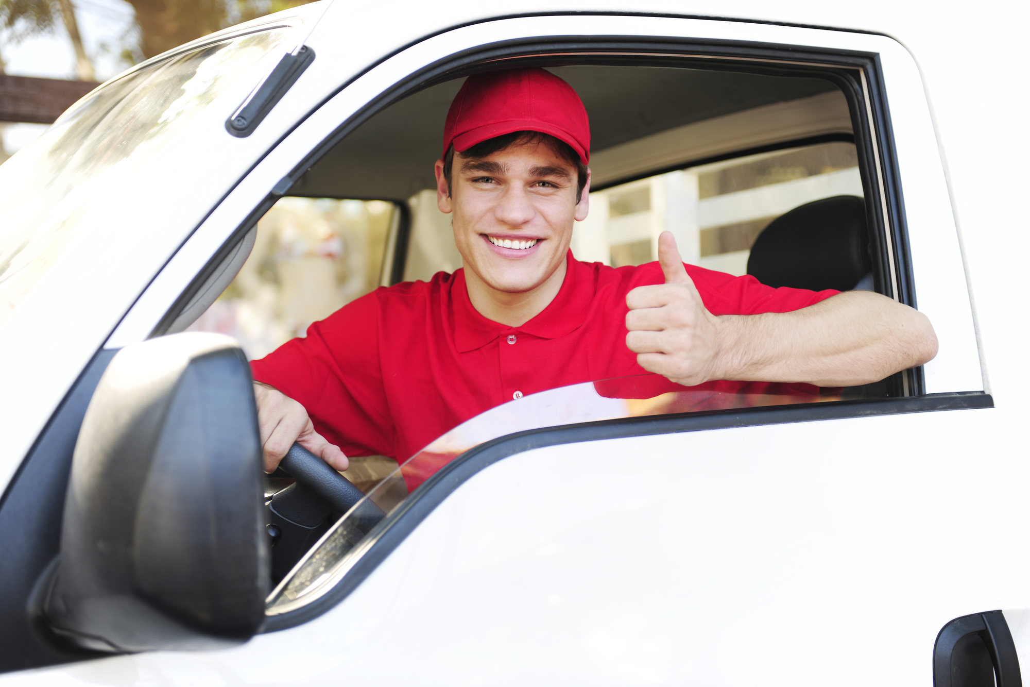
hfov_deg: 35.6
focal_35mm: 56
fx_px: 1602
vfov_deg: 24.2
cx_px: 515
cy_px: 344
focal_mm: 56
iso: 100
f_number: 2.8
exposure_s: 1/80
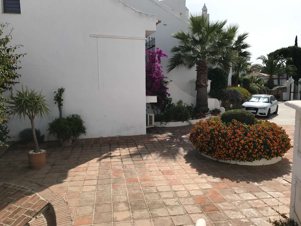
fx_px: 243
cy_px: 113
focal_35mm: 28
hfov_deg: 63.4
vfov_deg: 49.7
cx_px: 150
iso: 20
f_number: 1.8
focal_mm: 3.99
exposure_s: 1/3195
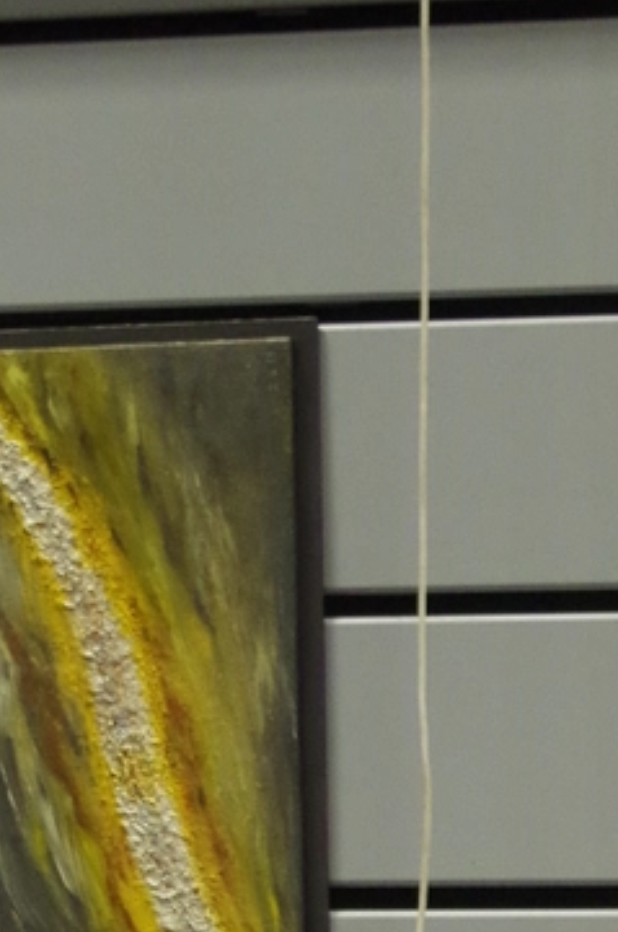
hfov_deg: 6.7
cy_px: 1217
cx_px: 652
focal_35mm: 204
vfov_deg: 9.9
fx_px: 5268
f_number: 4
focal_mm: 33
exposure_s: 1/60
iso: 1600
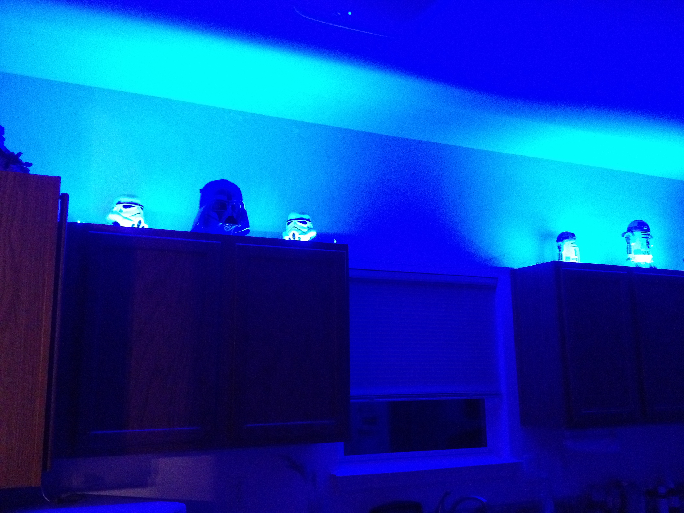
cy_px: 256
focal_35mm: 35
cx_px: 342
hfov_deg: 52.6
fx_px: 692
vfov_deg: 40.7
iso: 800
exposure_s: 1/15
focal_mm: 4.28
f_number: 2.4
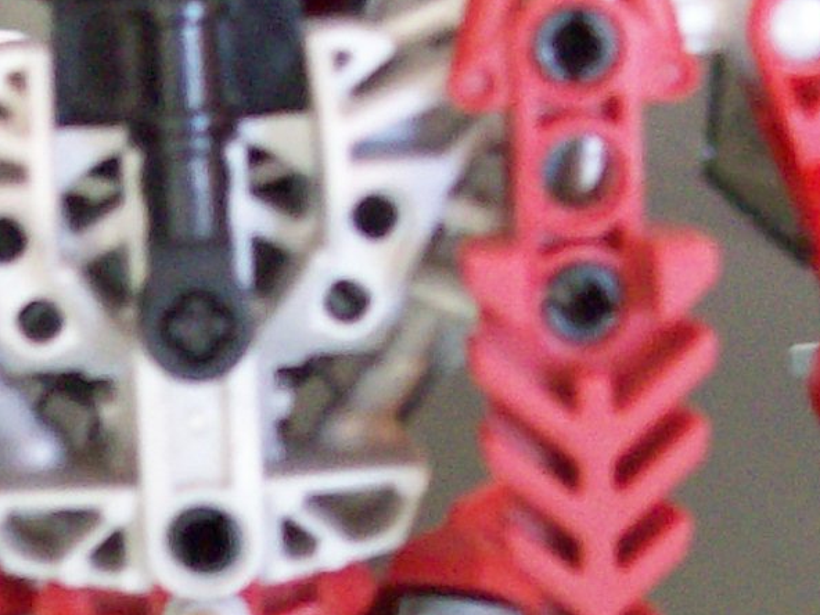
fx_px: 3316
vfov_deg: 10.5
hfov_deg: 13.9
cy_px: 673
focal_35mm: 140
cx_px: 43
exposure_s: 1/8
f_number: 2.7
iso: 160
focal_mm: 6
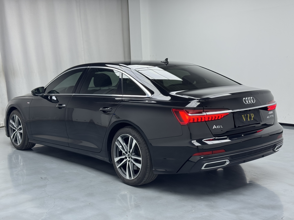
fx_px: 408
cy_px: 110
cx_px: 147
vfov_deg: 30.3
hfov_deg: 39.7
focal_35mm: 48
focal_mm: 6.76
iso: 50
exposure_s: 1/121
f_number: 1.78
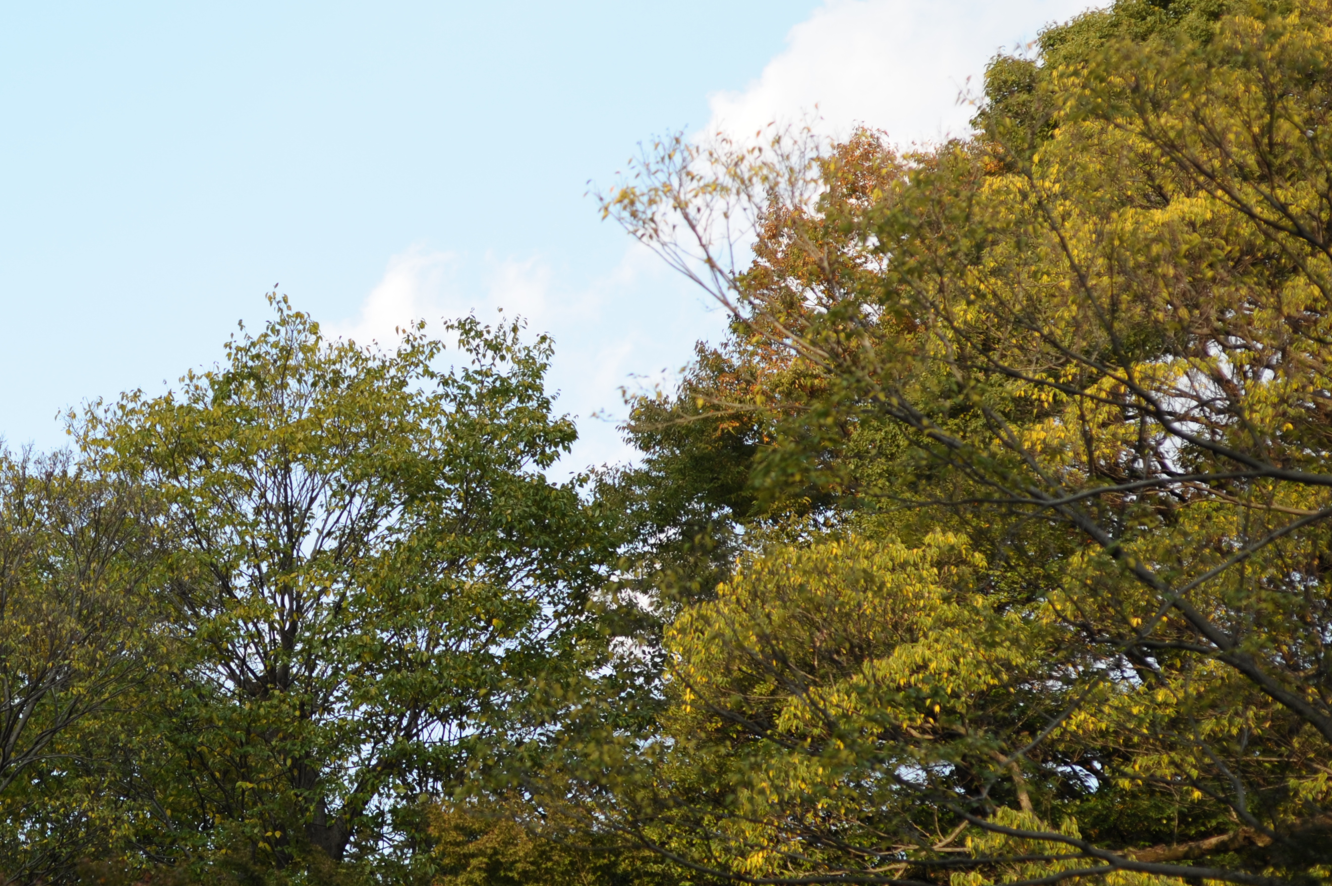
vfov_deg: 10.0
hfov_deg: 14.9
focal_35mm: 137
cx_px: 282
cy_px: 395
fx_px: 5065
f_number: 2.8
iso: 200
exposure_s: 1/1250
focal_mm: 85
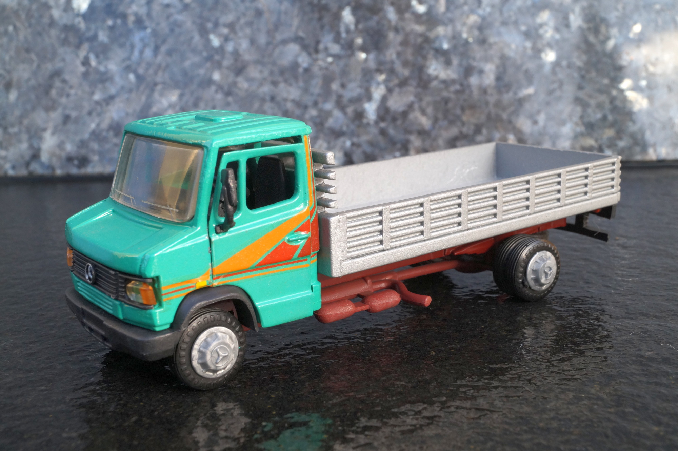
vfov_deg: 29.8
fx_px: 847
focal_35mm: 45
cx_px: 339
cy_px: 226
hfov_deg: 43.6
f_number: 18
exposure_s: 1/60
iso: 500
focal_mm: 30
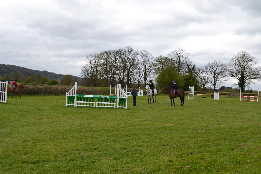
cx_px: 130
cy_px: 87
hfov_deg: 49.6
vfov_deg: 34.2
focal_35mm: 39
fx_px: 283
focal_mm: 26
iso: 100
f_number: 6.3
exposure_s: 1/160
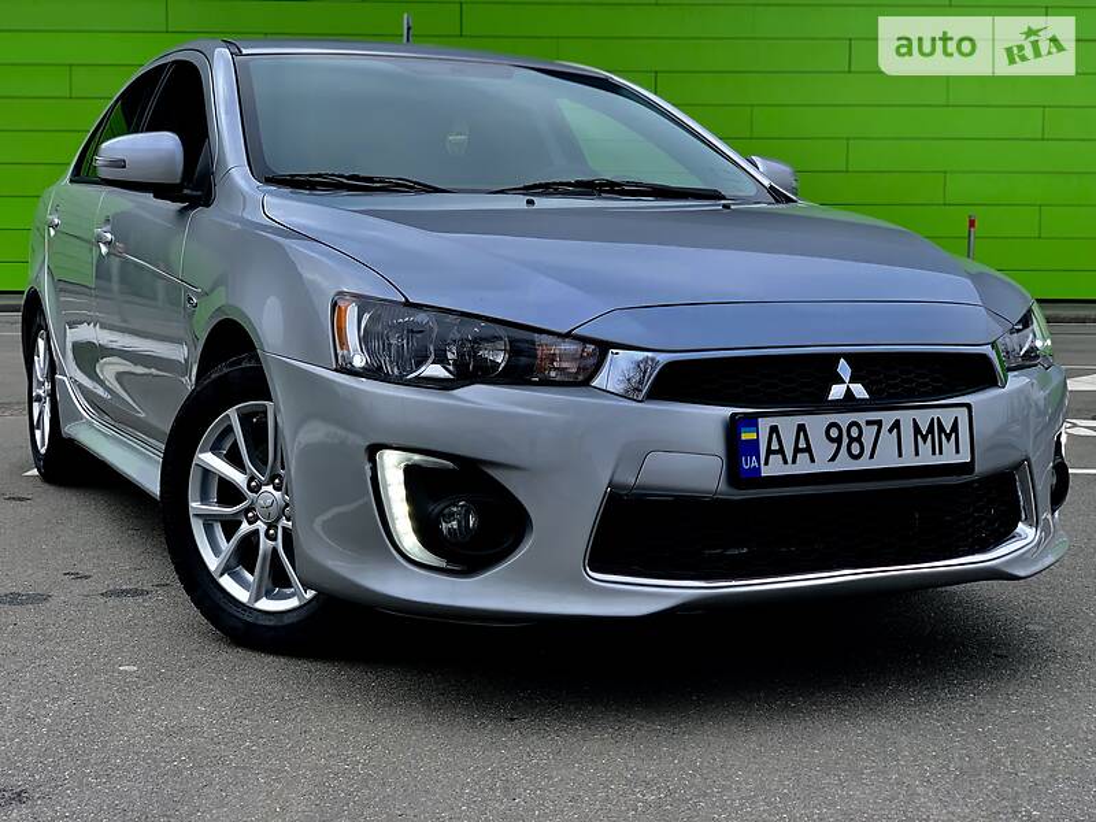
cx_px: 548
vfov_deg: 28.0
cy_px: 411
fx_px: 1646
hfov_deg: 36.8
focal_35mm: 52
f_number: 2.4
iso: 16
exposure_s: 1/353
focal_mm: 6
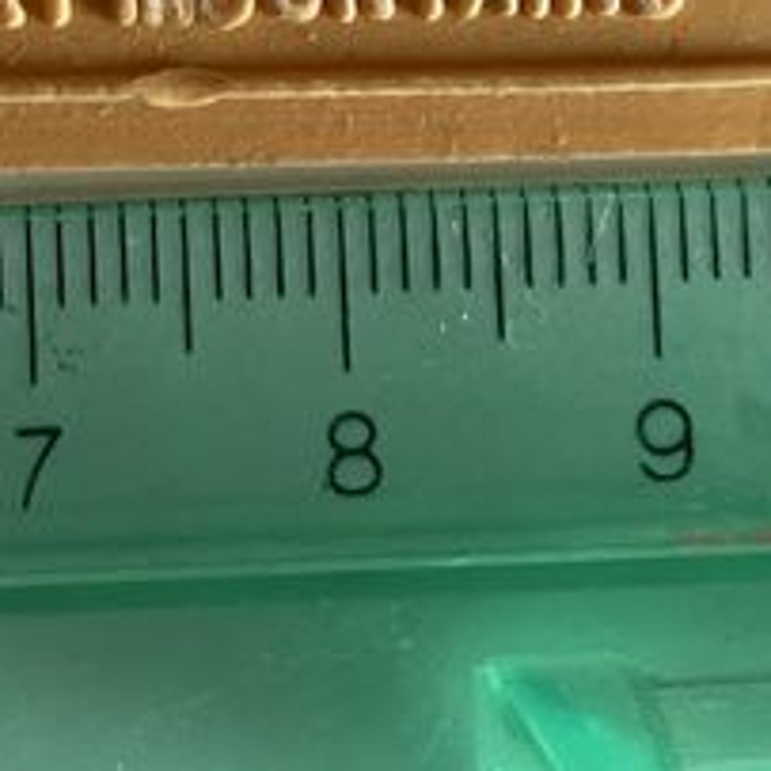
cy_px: -475
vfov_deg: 14.2
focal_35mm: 113
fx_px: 2847
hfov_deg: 15.2
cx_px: 42
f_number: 1.6
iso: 320
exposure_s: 1/60
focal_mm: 4.2
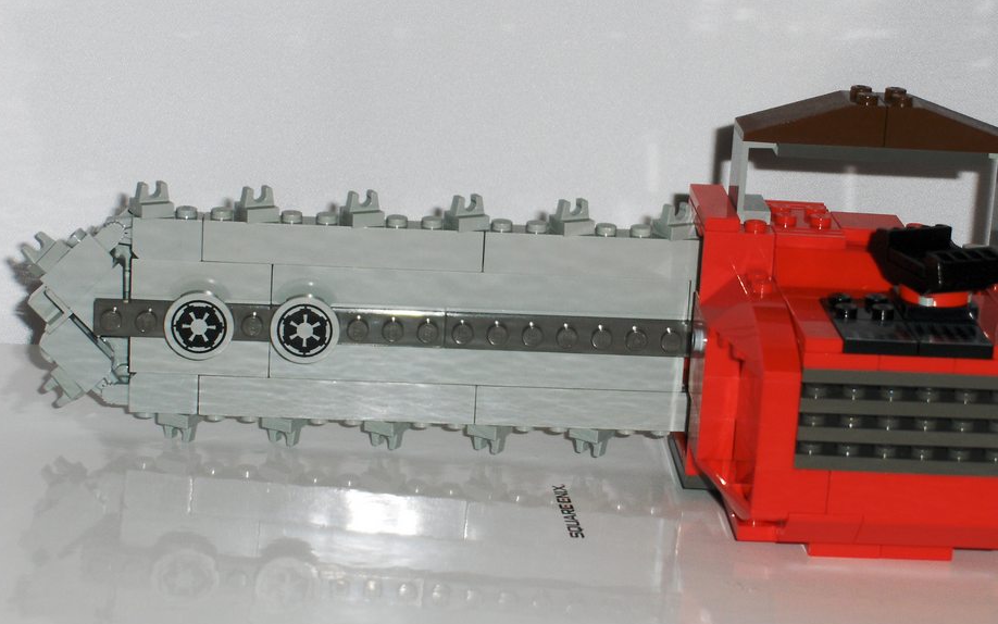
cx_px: 528
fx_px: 2829
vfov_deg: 12.6
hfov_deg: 20.0
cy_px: 258
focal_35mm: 104
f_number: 4.4
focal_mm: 19.1
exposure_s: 1/100
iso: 100
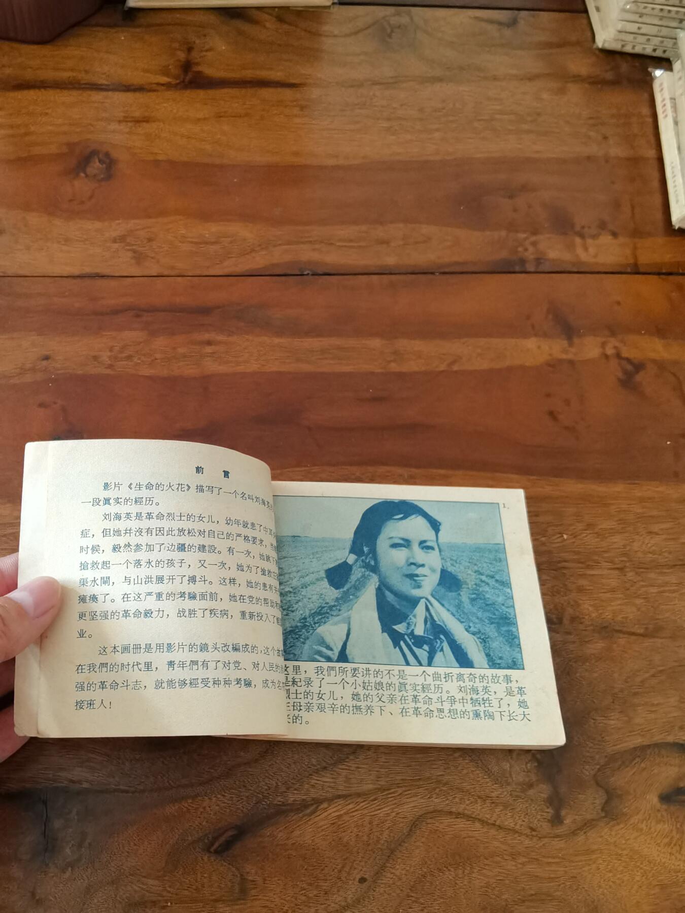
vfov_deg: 65.3
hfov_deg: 51.4
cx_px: 342
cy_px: 456
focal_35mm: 27
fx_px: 712
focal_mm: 2.26
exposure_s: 1/60
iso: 200
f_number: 2.2
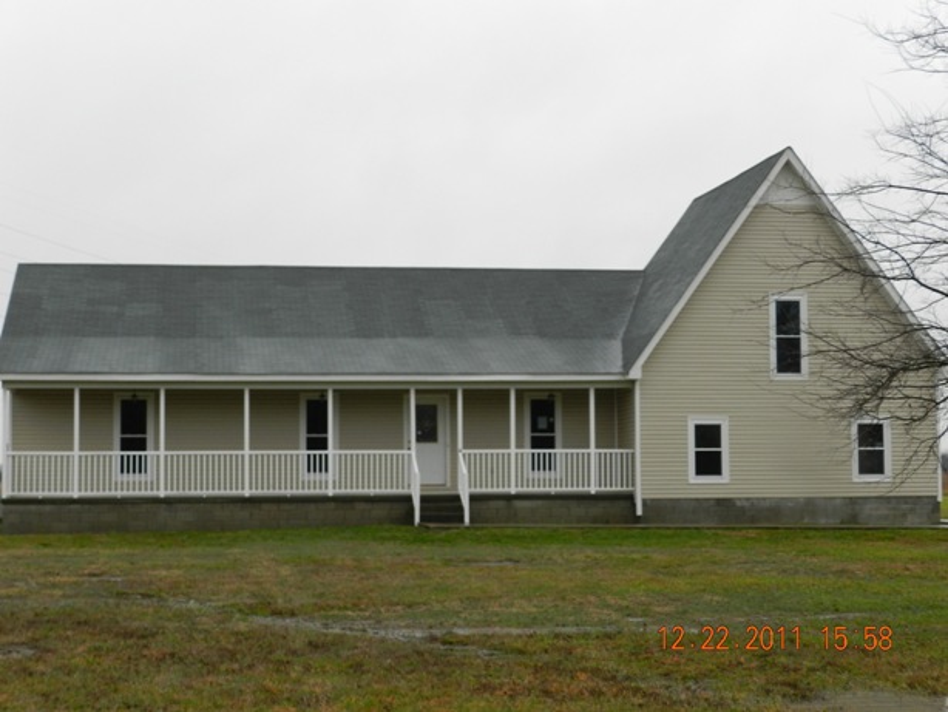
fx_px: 1644
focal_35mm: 60
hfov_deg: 32.2
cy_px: 356
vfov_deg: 24.4
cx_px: 474
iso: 160
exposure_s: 1/40
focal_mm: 10.7
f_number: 4.6
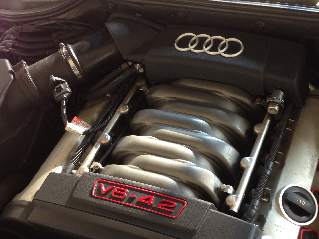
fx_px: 479
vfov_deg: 28.0
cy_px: 118
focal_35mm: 52
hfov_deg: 36.3
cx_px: 222
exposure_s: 1/20
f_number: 2.4
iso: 64
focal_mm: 4.12
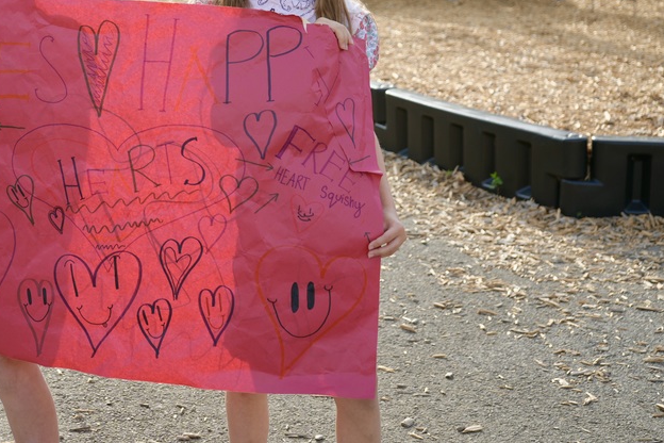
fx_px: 1605
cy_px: 83
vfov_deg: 15.6
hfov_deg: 23.2
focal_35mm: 87
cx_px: 190
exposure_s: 1/320
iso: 100
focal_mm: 53
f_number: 5
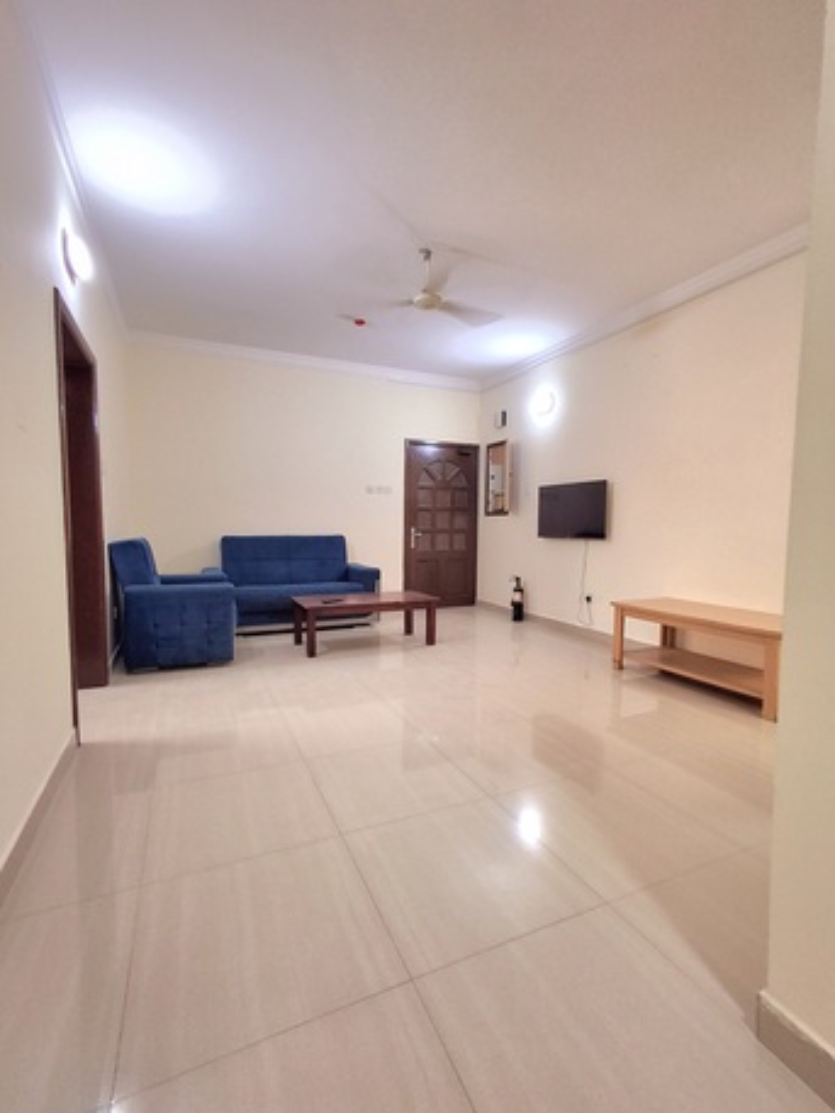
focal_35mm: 16
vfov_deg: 94.5
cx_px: 418
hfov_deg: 78.1
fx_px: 514
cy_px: 556
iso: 125
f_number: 2.2
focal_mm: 1.64
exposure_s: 1/50
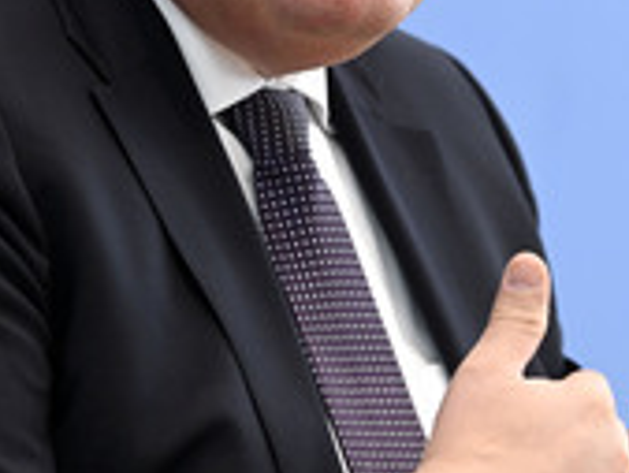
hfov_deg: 5.1
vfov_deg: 3.9
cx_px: 329
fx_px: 7001
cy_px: 4
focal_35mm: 385
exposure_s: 1/800
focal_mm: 150
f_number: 4
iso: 2000
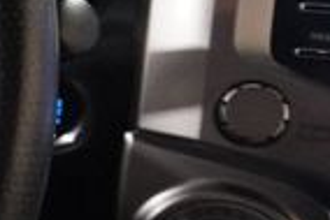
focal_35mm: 108
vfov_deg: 12.7
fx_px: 991
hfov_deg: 14.9
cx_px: -356
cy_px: 76
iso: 6400
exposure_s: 1/60
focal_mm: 16
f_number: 4
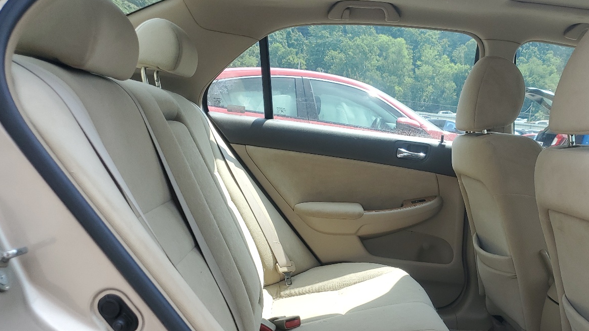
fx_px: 609
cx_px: 377
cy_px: 238
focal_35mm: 39
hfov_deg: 50.9
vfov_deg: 30.1
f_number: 1.5
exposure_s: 1/833
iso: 50
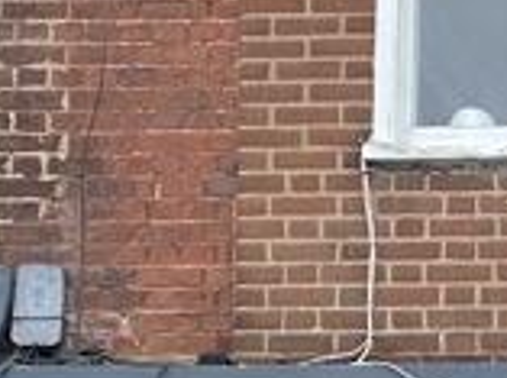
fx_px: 2484
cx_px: 1175
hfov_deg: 10.3
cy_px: 940
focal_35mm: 170
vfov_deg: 8.0
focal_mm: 4.25
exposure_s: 1/60
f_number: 1.8
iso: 160
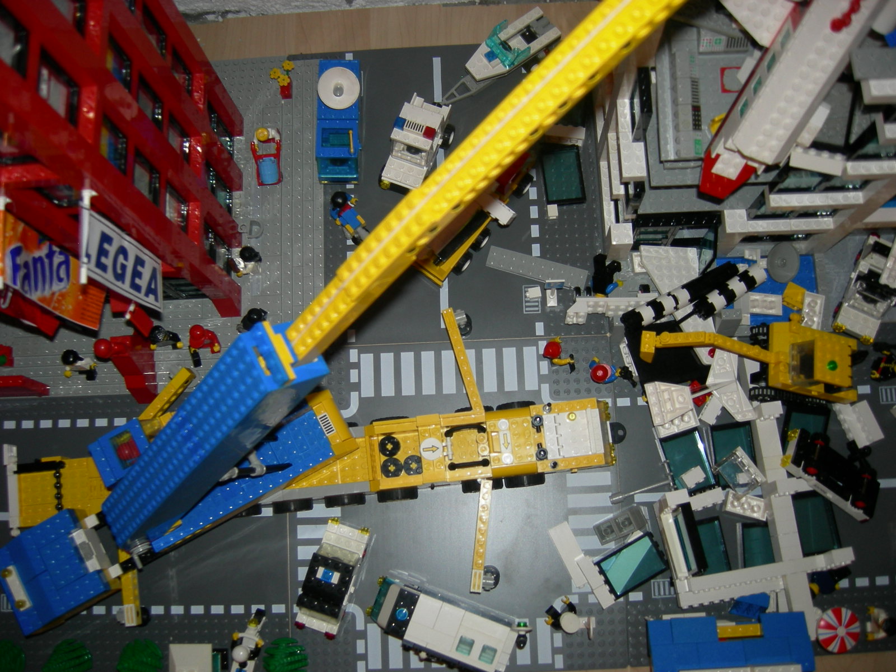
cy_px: 336
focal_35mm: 36
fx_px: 932
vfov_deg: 39.7
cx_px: 448
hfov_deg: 51.4
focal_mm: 7.5
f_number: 2.7
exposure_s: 1/60.1
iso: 64
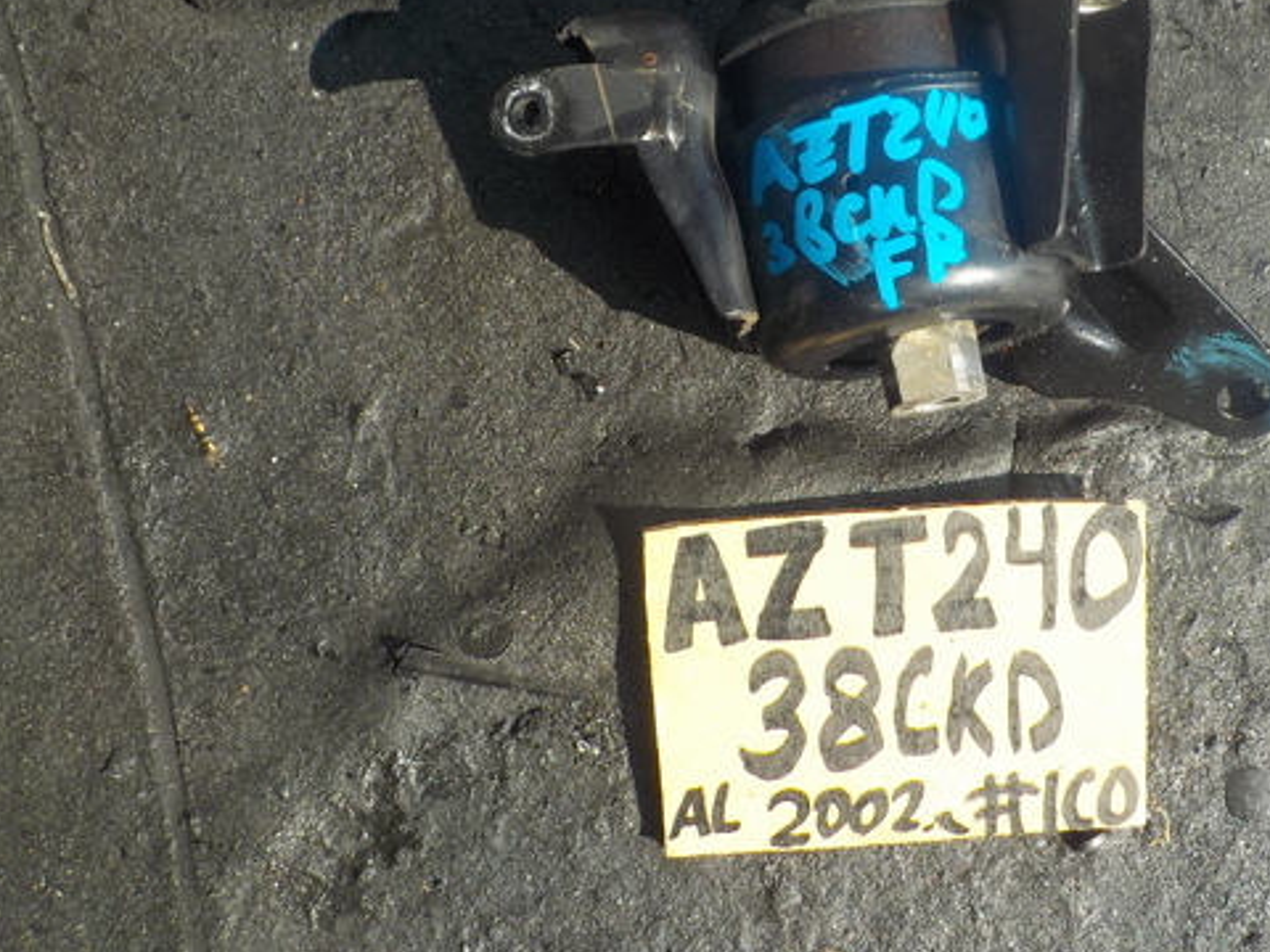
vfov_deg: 28.7
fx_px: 1834
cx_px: 847
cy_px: 251
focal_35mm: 50
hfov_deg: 37.8
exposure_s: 1/500
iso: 125
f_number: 3.3
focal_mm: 4.1
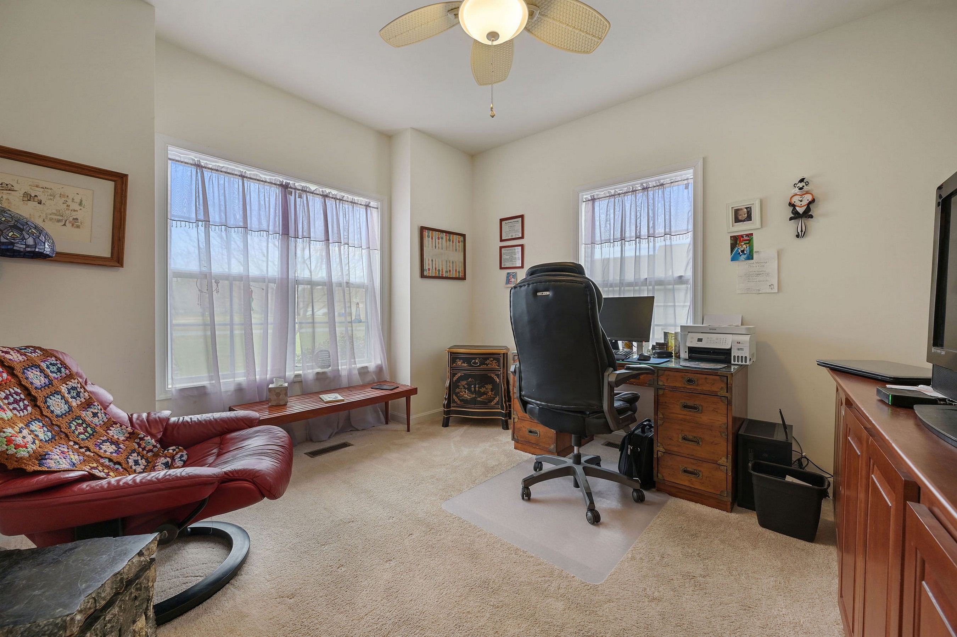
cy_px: 318
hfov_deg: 104.3
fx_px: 372
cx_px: 478
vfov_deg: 81.1
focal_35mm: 14
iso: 320
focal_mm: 14
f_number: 8
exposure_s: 1/1.25
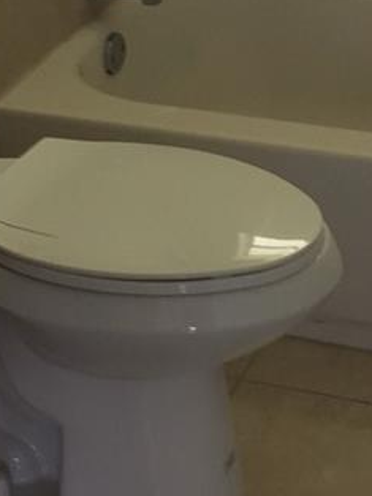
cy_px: -199
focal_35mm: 111
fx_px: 1593
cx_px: 264
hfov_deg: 13.3
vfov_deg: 16.5
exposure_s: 1/30
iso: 100
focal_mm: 4.15
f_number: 2.2
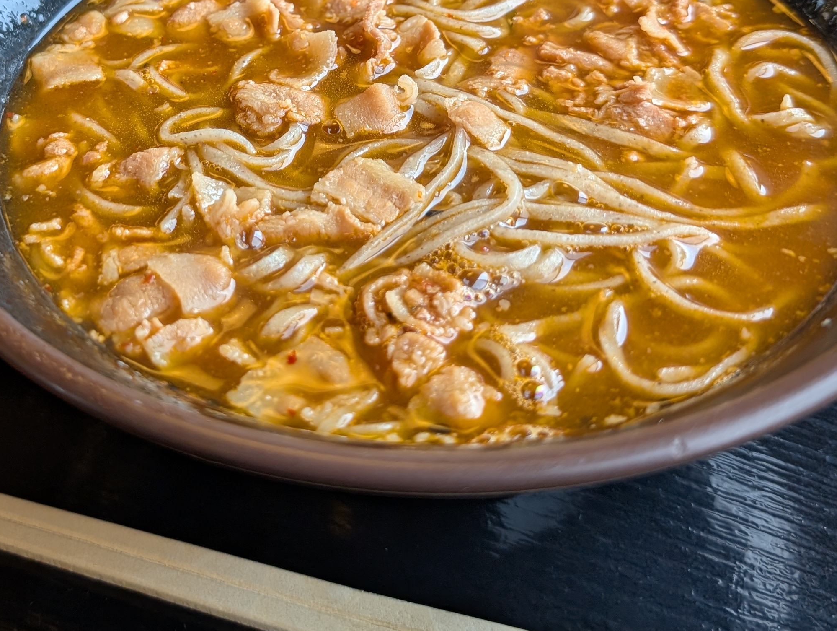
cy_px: 77
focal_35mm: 49
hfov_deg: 38.1
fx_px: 1187
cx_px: 234
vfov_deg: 28.7
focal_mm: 6.9
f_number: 1.68
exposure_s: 1/32.3
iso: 41
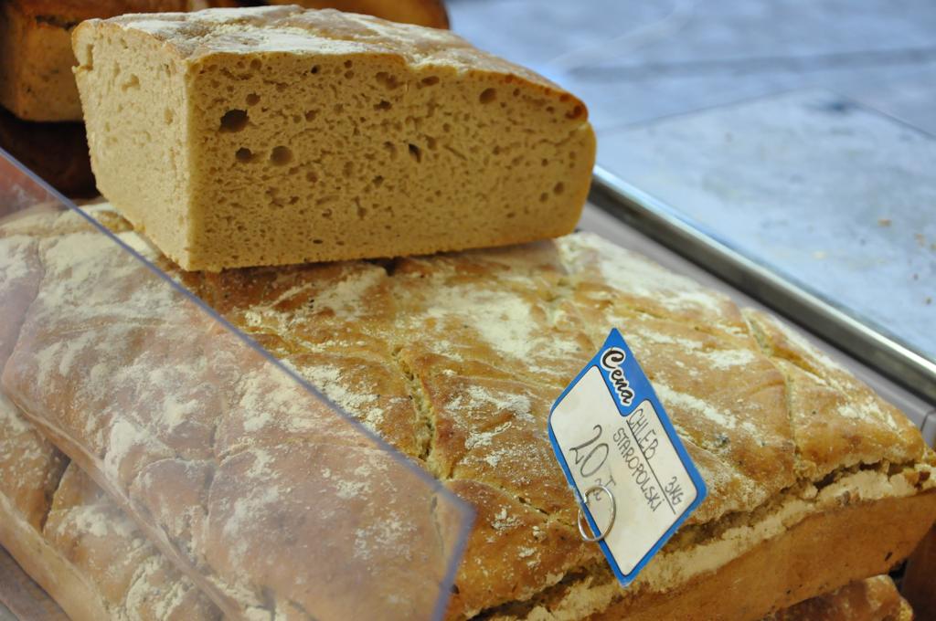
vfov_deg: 20.1
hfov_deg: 29.9
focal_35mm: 68
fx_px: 1753
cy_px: 310
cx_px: 468
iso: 2000
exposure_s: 1/40
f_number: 4.8
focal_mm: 45
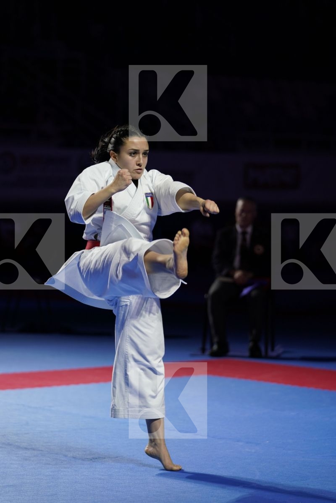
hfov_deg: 11.4
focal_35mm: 120
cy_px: 252
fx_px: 1680
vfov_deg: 17.1
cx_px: 168
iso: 500
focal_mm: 120
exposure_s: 1/500
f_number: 2.8
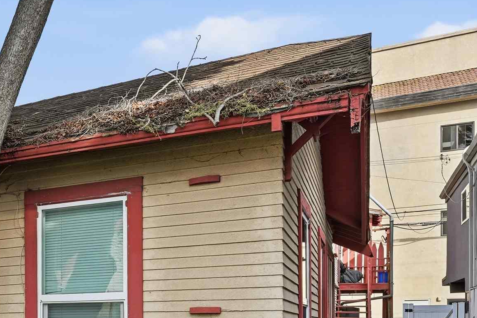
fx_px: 596
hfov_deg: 36.9
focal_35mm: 45
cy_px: 330
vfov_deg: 27.8
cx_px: -45
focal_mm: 17
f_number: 8
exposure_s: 1/640
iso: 100
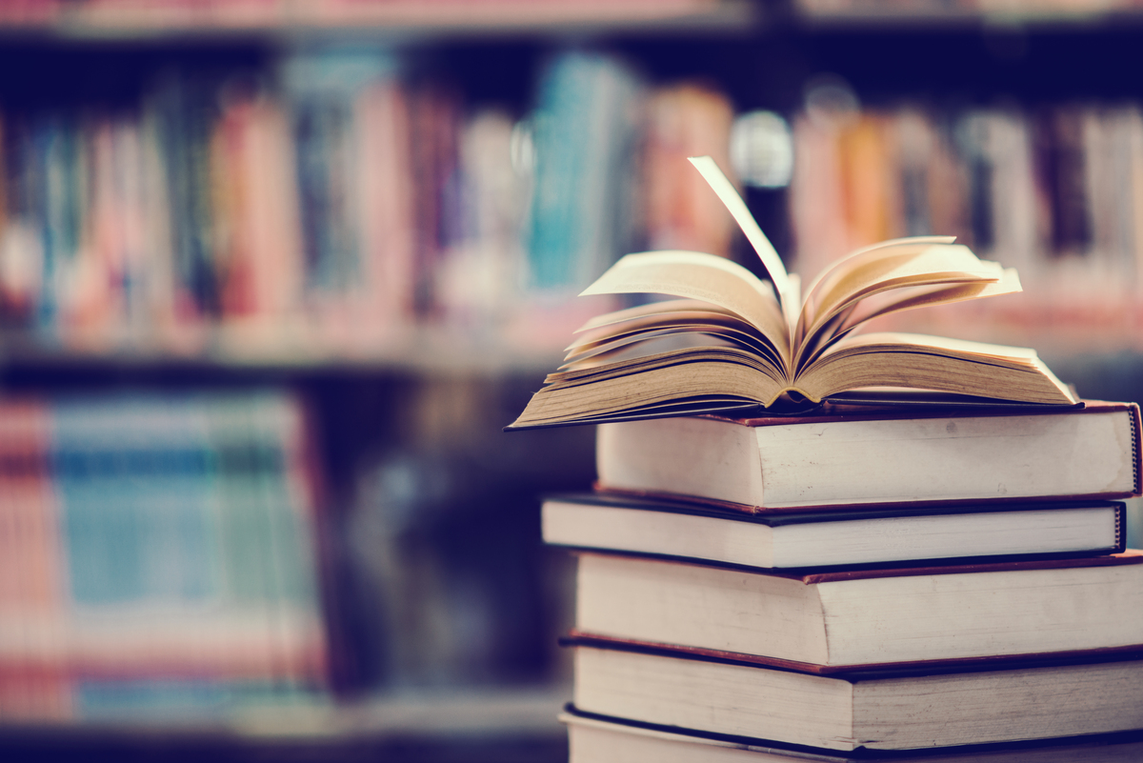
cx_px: 572
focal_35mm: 135
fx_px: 4288
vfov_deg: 10.2
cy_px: 382
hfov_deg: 15.2
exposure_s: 1/125
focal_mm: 135
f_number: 2
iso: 200
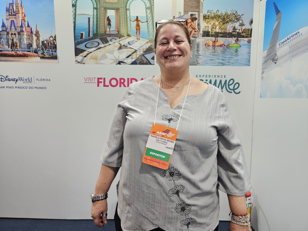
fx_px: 205
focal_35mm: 23
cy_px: 116
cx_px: 154
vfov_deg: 58.9
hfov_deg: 73.9
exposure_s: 1/120
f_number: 1.8
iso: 800
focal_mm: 5.4
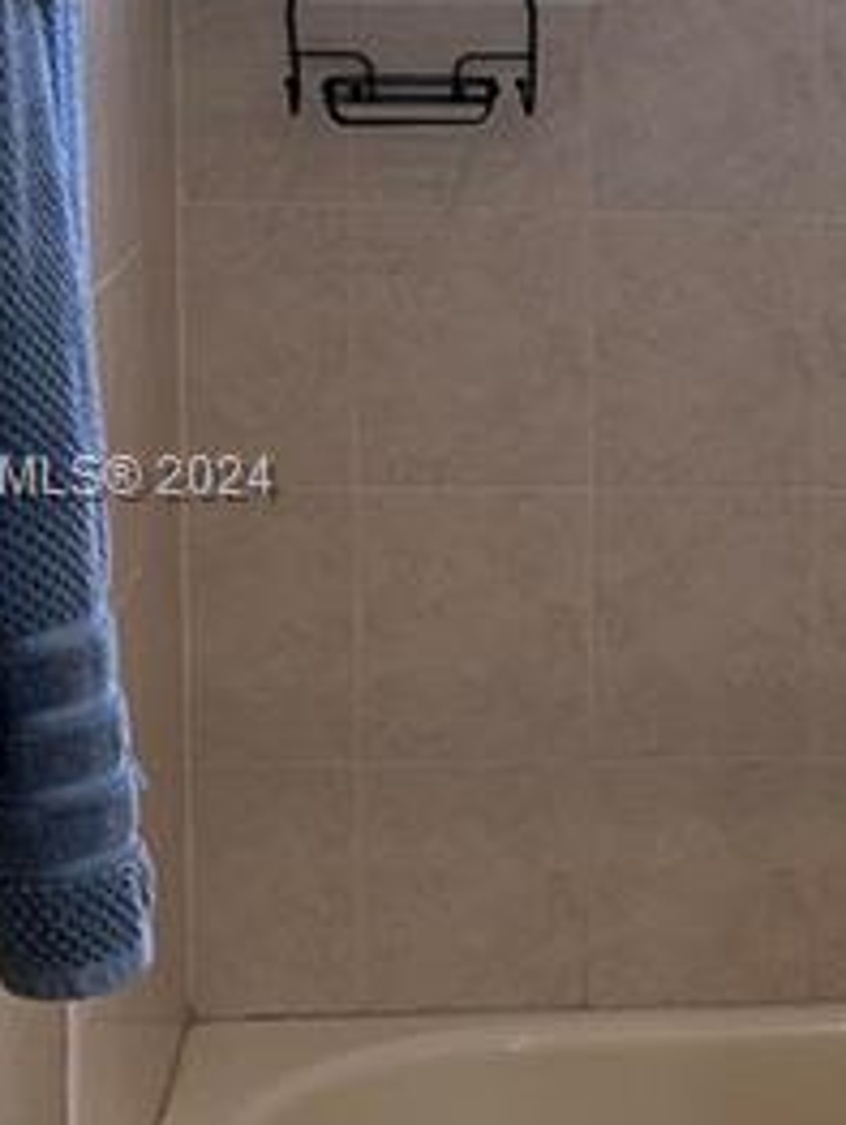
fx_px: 3871
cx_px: 1421
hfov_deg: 11.7
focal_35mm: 119
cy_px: 481
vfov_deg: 16.5
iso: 100
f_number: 1.5
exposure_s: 1/120
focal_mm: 5.7
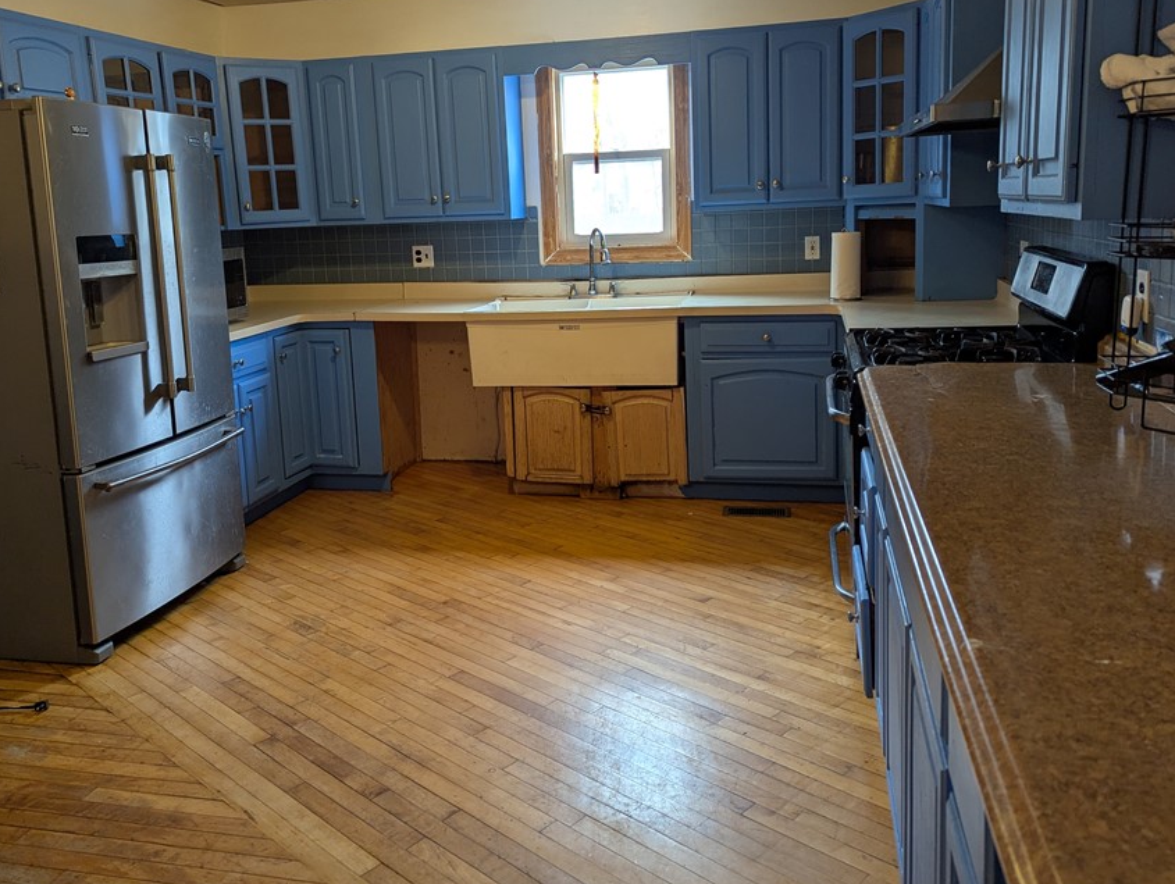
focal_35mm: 29
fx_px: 986
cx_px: 572
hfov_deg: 61.6
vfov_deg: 48.1
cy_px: 363
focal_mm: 6.81
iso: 157
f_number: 1.85
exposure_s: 1/120
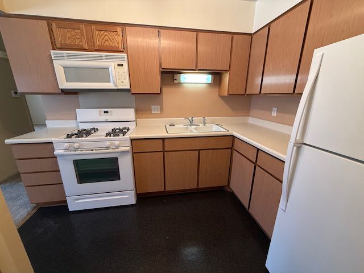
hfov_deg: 102.1
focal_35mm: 14
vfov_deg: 85.7
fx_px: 147
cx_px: 182
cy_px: 136
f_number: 2.2
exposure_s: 1/60
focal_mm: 2.22
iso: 250
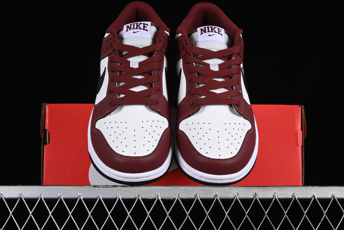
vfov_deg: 18.2
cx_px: 172
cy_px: 115
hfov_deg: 27.0
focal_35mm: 75
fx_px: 717
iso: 160
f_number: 7.1
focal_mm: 50
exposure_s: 1/60
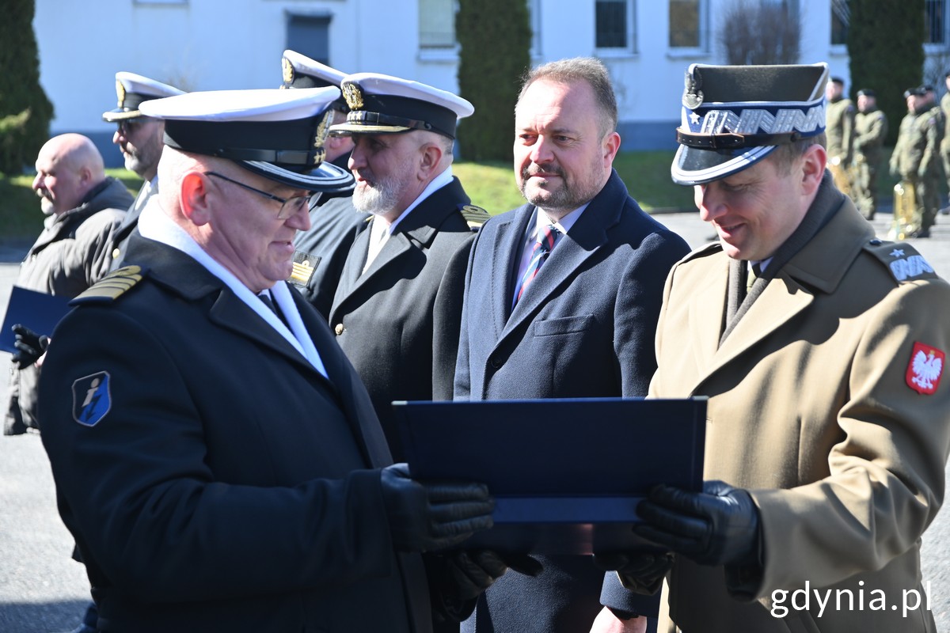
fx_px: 2296
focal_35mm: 87
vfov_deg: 15.7
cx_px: 475
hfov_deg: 23.4
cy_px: 316
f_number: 4
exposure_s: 1/200
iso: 100
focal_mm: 58
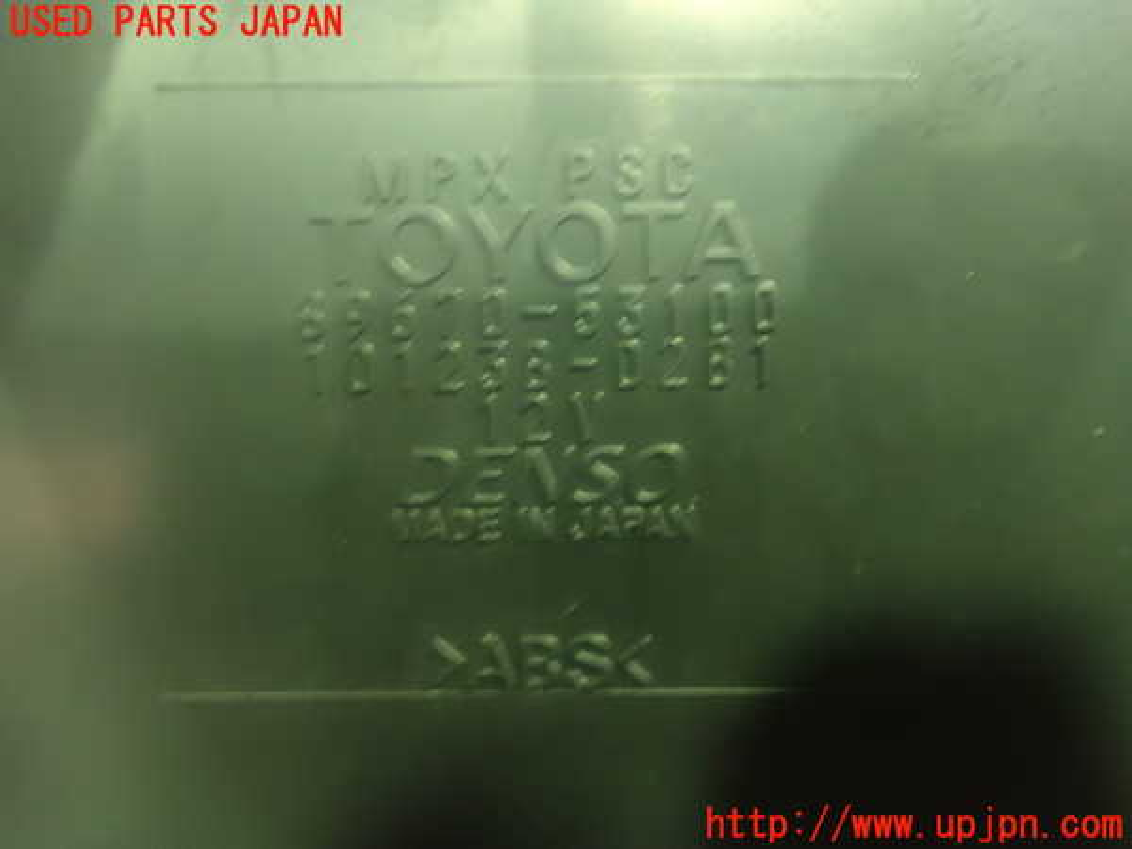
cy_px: 424
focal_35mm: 30
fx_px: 981
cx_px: 566
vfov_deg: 46.8
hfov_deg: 60.0
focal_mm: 5.5
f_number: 2.3
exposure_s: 1/30
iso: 1600
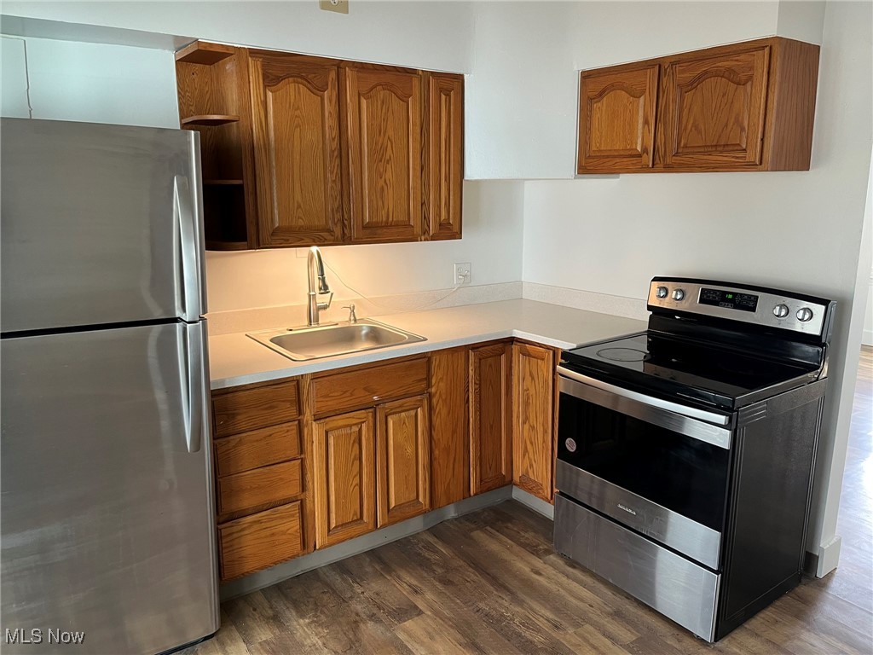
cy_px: 328
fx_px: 656
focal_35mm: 26
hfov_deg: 67.3
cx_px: 436
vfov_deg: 53.1
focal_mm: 5.1
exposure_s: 1/60
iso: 160
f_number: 1.6
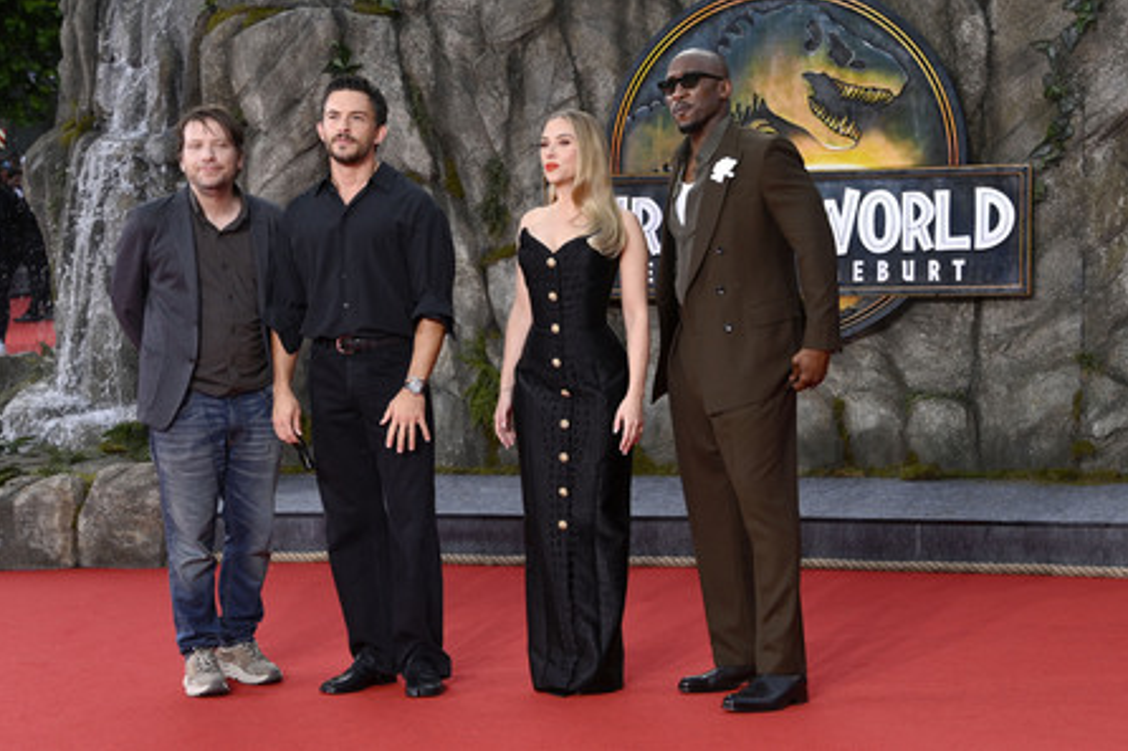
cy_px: 374
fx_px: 3101
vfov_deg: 13.8
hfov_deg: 20.6
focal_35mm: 99
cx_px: 565
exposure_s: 1/200
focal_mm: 98
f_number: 8
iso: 640
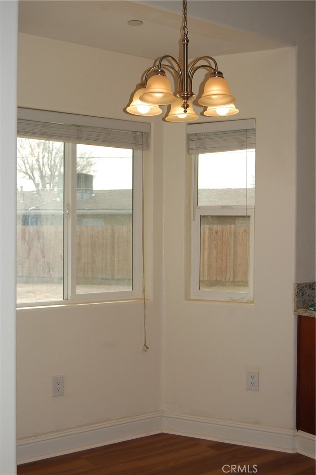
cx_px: 158
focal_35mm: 45
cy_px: 238
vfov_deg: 43.7
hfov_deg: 29.8
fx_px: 594
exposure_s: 1/500
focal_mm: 30
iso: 400
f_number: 5.6
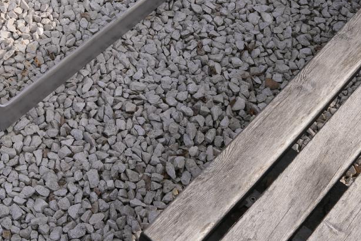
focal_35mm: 75
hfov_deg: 25.8
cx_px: 9
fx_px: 752
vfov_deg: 17.5
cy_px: -34
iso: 125
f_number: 18
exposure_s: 1/25
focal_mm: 24
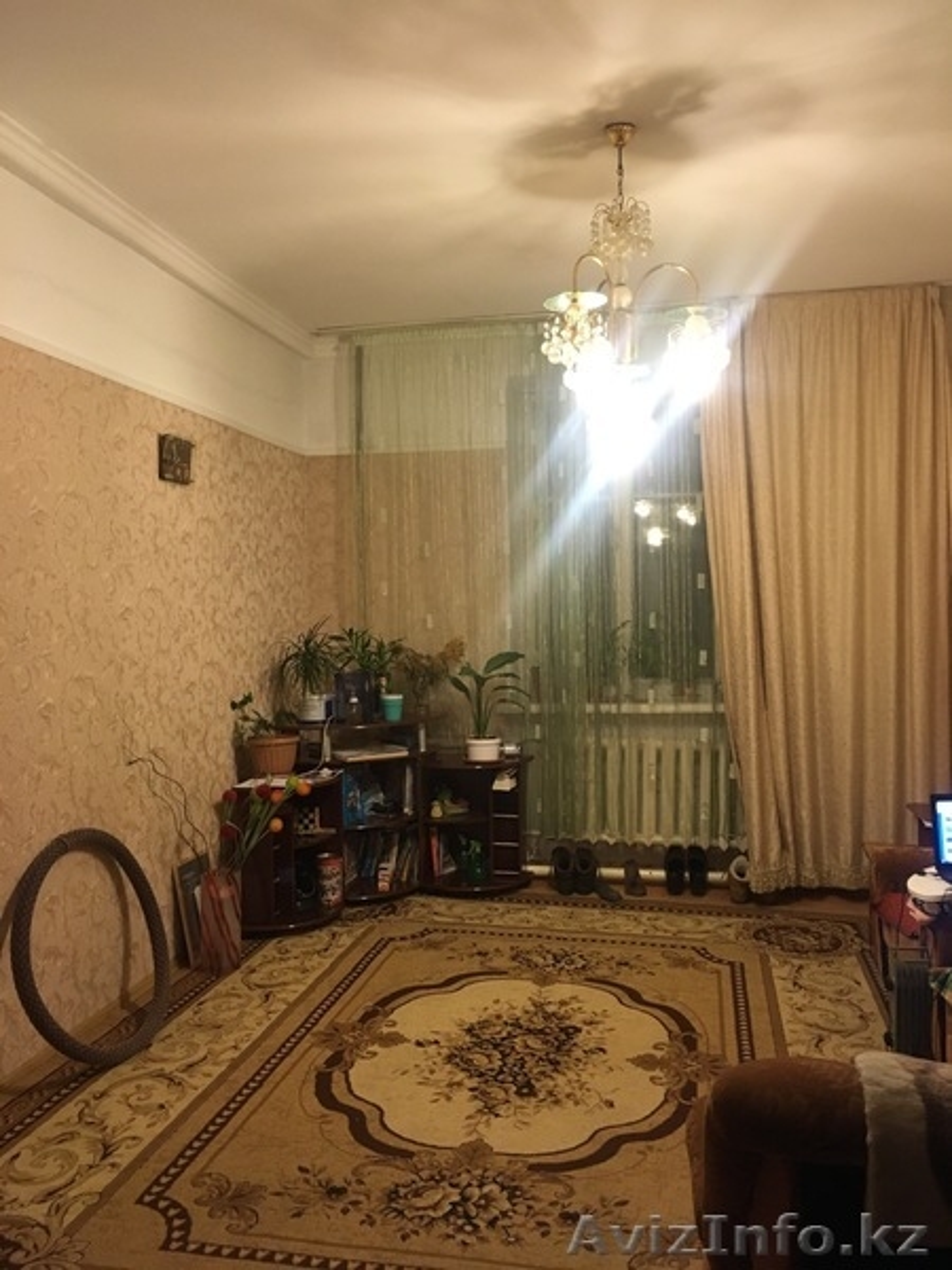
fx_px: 1063
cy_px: 635
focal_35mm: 29
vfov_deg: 61.7
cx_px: 476
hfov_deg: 48.2
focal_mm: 4.15
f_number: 2.2
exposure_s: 1/33
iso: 200
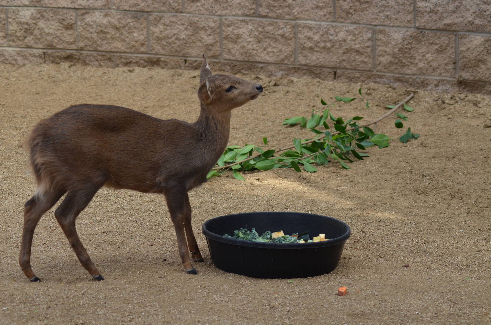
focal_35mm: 131
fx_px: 1783
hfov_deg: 15.7
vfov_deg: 10.4
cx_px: 233
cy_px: 163
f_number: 5.6
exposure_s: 1/500
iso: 400
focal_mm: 82
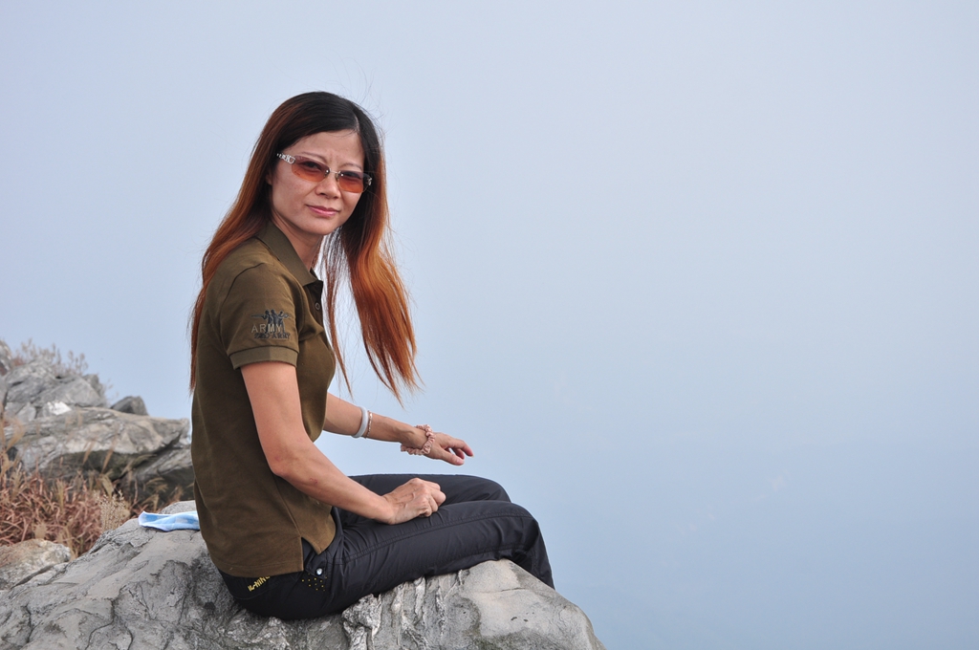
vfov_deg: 21.5
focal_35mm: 63
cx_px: 490
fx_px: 1711
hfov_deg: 31.9
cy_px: 325
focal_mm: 42
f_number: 8
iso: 200
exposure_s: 1/500
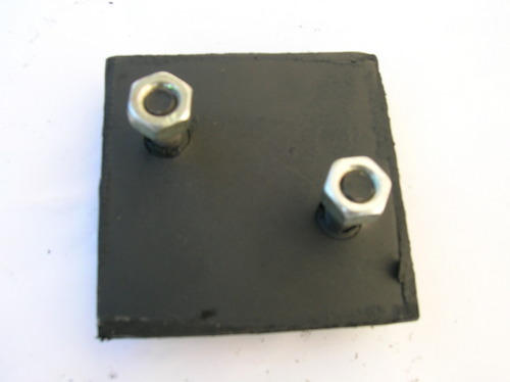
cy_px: 191
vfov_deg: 41.7
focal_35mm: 34
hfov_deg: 54.0
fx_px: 500
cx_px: 255
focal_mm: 5.7
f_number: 4.9
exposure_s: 1/42.6
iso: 50
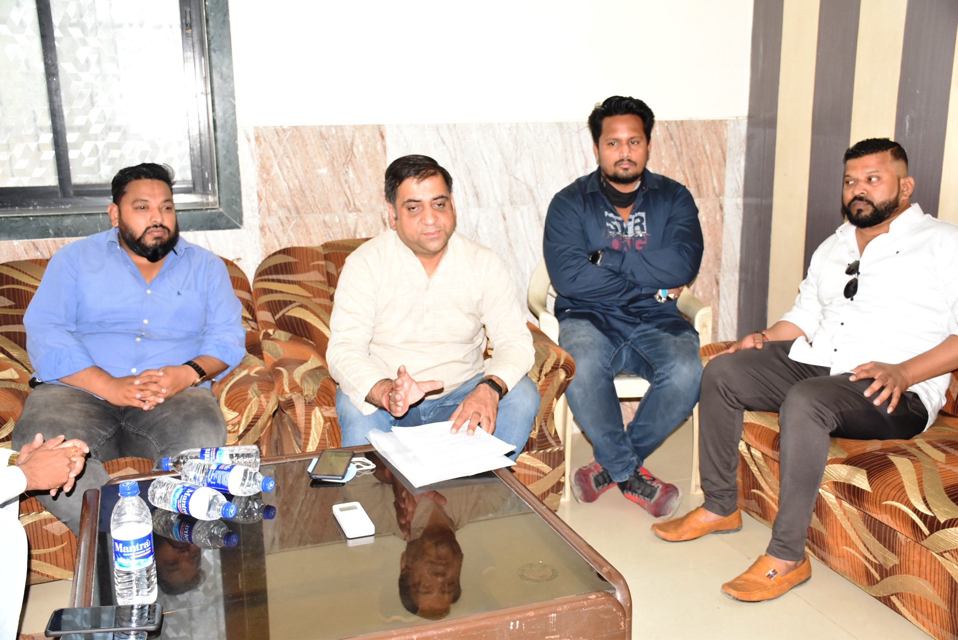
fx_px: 959
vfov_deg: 36.9
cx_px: 479
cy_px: 320
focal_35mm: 36
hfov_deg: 53.1
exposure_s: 1/60
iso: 900
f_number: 3.8
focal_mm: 24
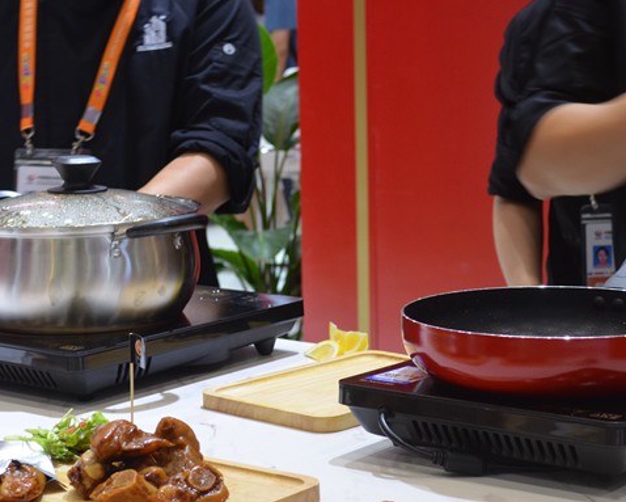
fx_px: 1743
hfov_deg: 20.4
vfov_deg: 16.4
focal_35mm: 94
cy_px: 266
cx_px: 323
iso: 720
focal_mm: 40
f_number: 5.3
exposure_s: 1/30
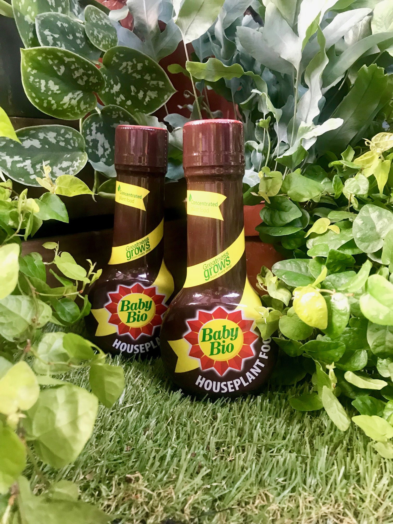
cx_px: 196
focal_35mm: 28
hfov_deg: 49.7
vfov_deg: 63.4
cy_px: 262
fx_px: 424
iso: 100
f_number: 1.8
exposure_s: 1/17
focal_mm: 3.99
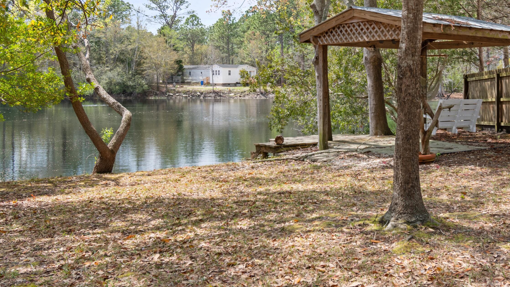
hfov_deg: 47.7
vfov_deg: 28.1
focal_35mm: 42
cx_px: 334
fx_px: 568
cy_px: 85
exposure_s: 1/125
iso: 100
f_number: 5.6
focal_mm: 20
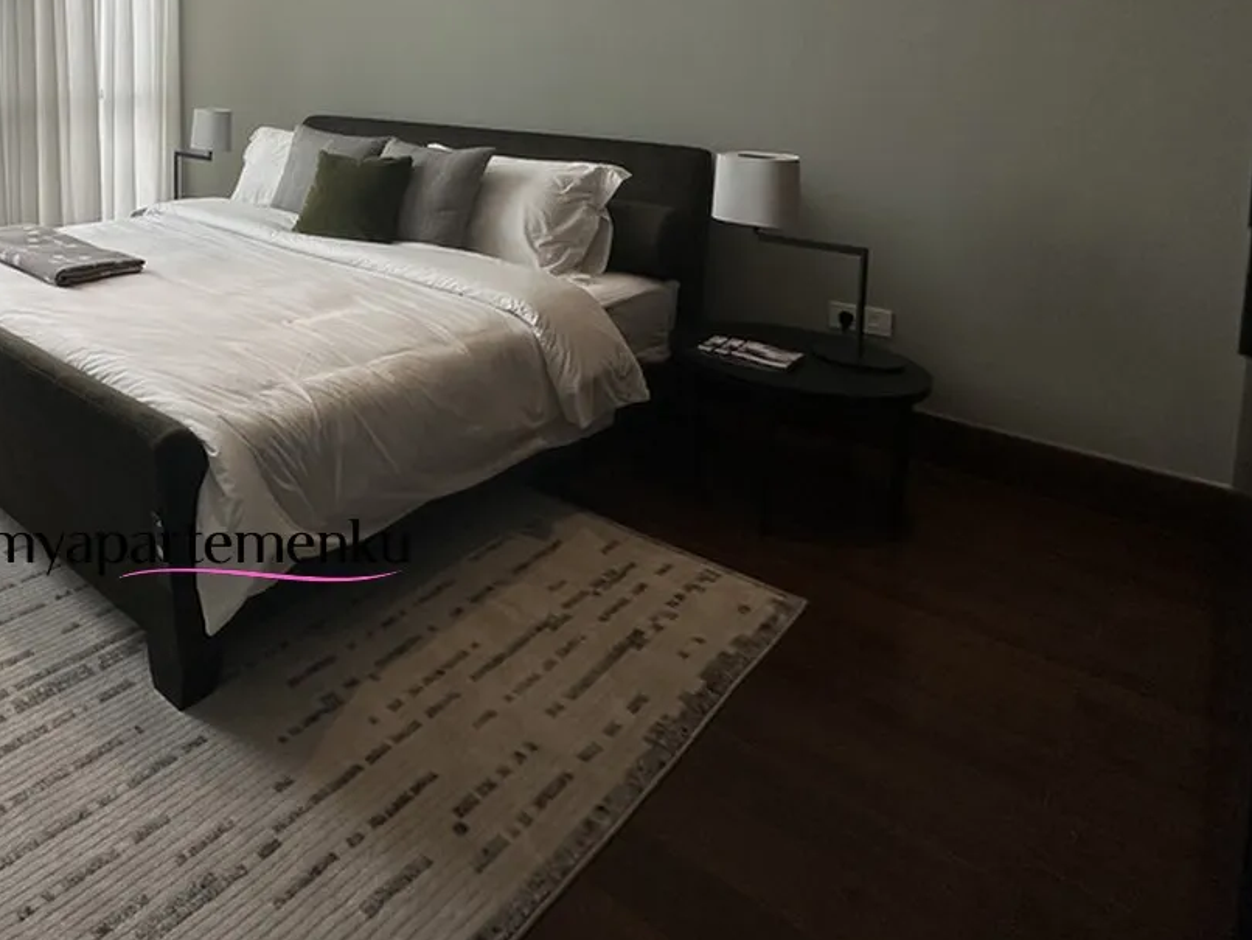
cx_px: 148
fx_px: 904
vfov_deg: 49.8
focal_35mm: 25
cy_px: 123
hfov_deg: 60.0
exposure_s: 1/176
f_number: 2.2
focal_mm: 2.22
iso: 40
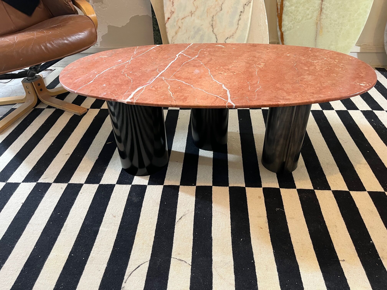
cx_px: 194
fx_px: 291
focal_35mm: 26
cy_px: 145
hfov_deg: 67.3
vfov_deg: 53.1
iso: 320
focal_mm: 5.1
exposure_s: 1/50
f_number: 1.6
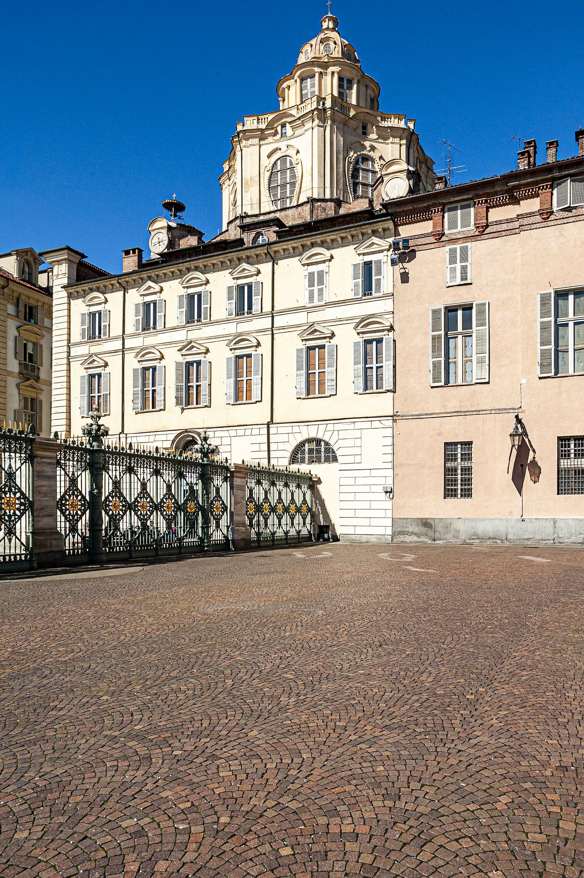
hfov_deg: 59.4
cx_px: 295
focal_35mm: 21
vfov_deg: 81.2
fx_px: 512
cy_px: 454
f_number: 18
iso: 250
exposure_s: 1/320
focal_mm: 20
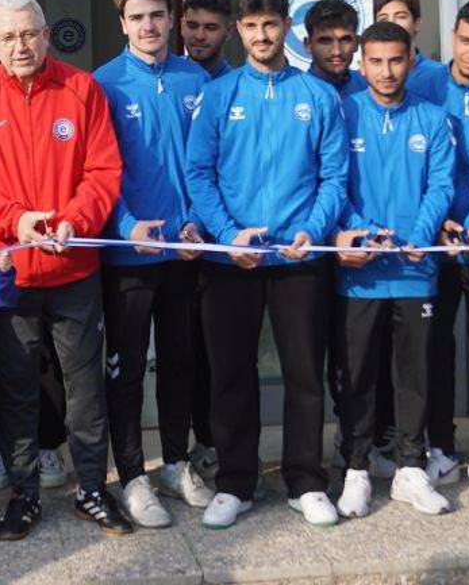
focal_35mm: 78
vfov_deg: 24.1
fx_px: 1352
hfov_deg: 19.4
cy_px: 136
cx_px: 61
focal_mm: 24
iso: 100
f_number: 3.2
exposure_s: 1/400
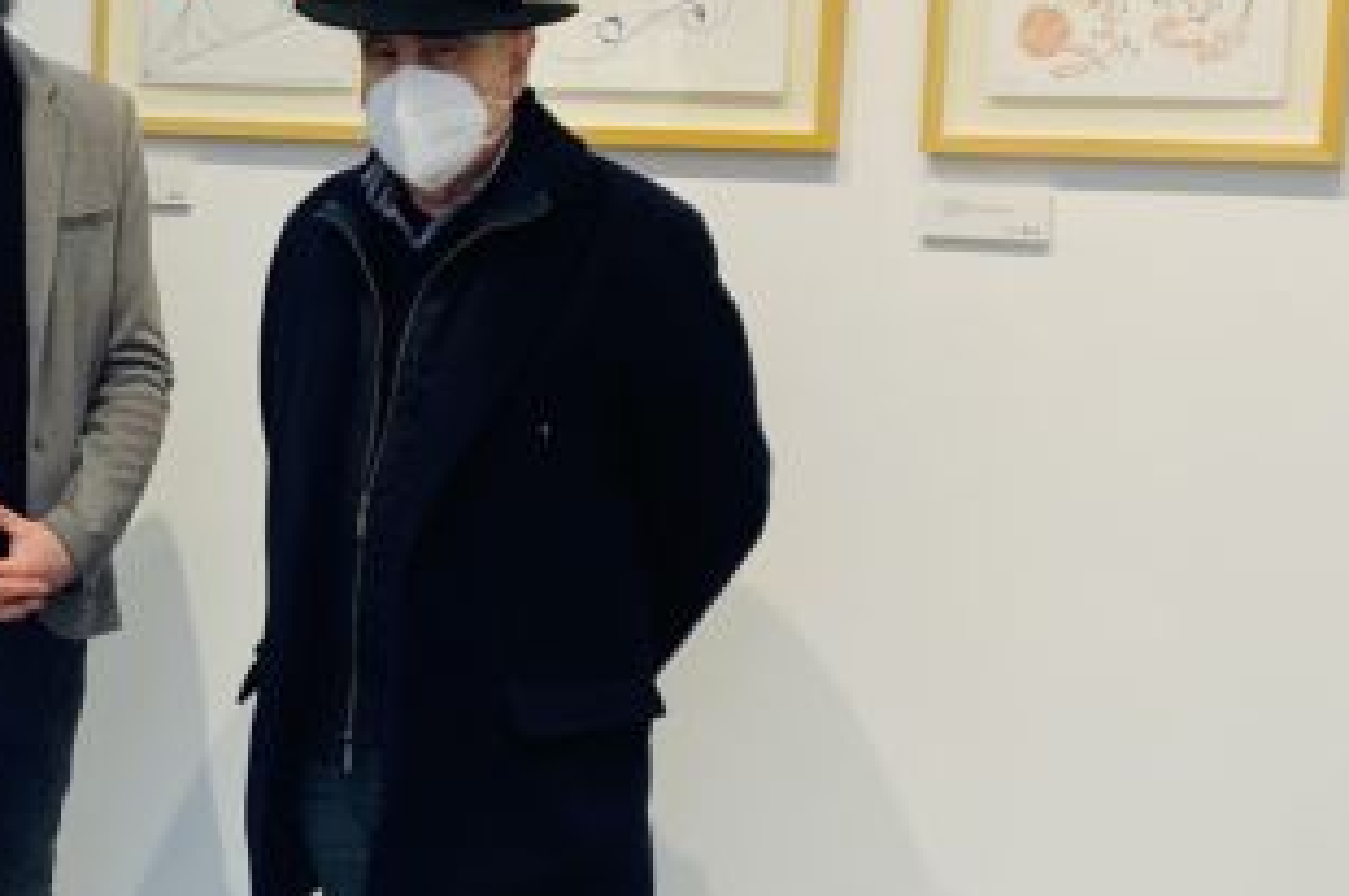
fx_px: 3107
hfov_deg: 23.8
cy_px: 520
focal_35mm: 83
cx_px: 122
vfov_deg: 16.4
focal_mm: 4.25
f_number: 1.8
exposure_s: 1/100
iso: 100
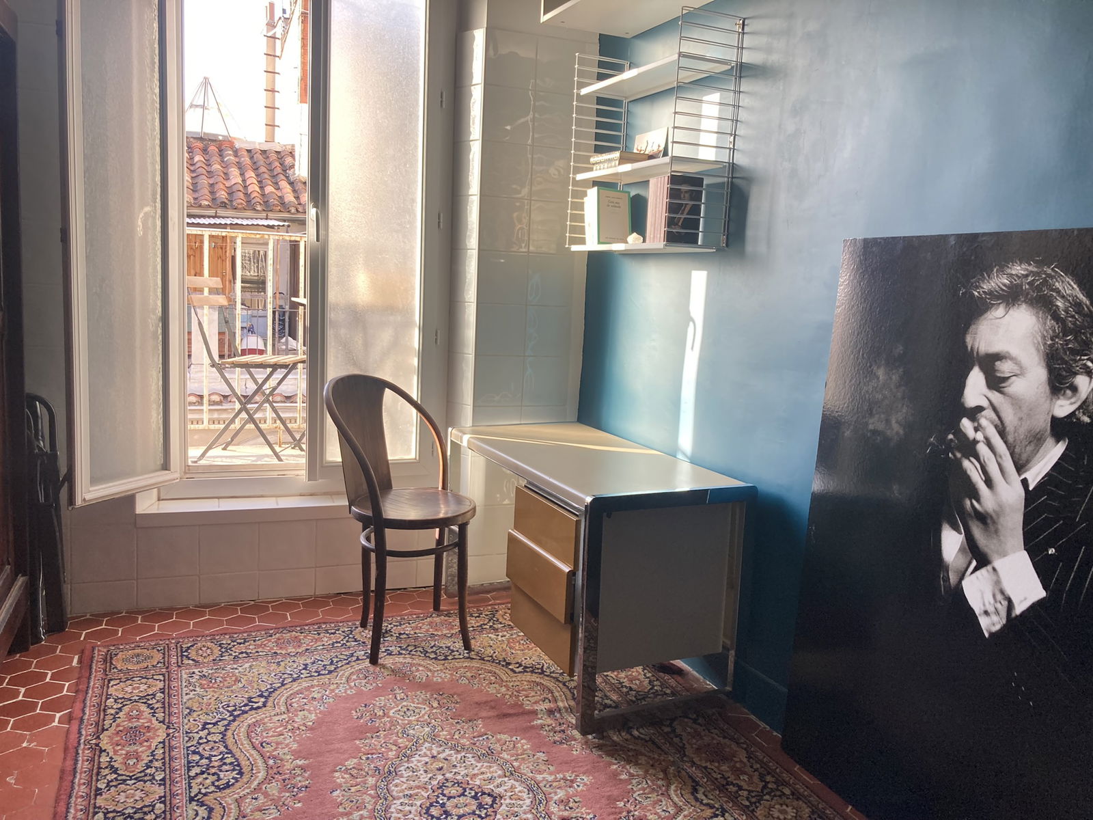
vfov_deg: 49.7
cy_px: 410
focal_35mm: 28
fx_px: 884
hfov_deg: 63.4
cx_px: 546
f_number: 1.8
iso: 50
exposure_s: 1/121
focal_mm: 3.99
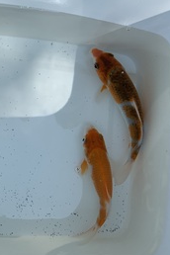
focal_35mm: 42
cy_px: 124
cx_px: -6
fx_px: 297
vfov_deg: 46.4
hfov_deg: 29.5
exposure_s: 1/1205
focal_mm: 4.25
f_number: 1.8
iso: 25
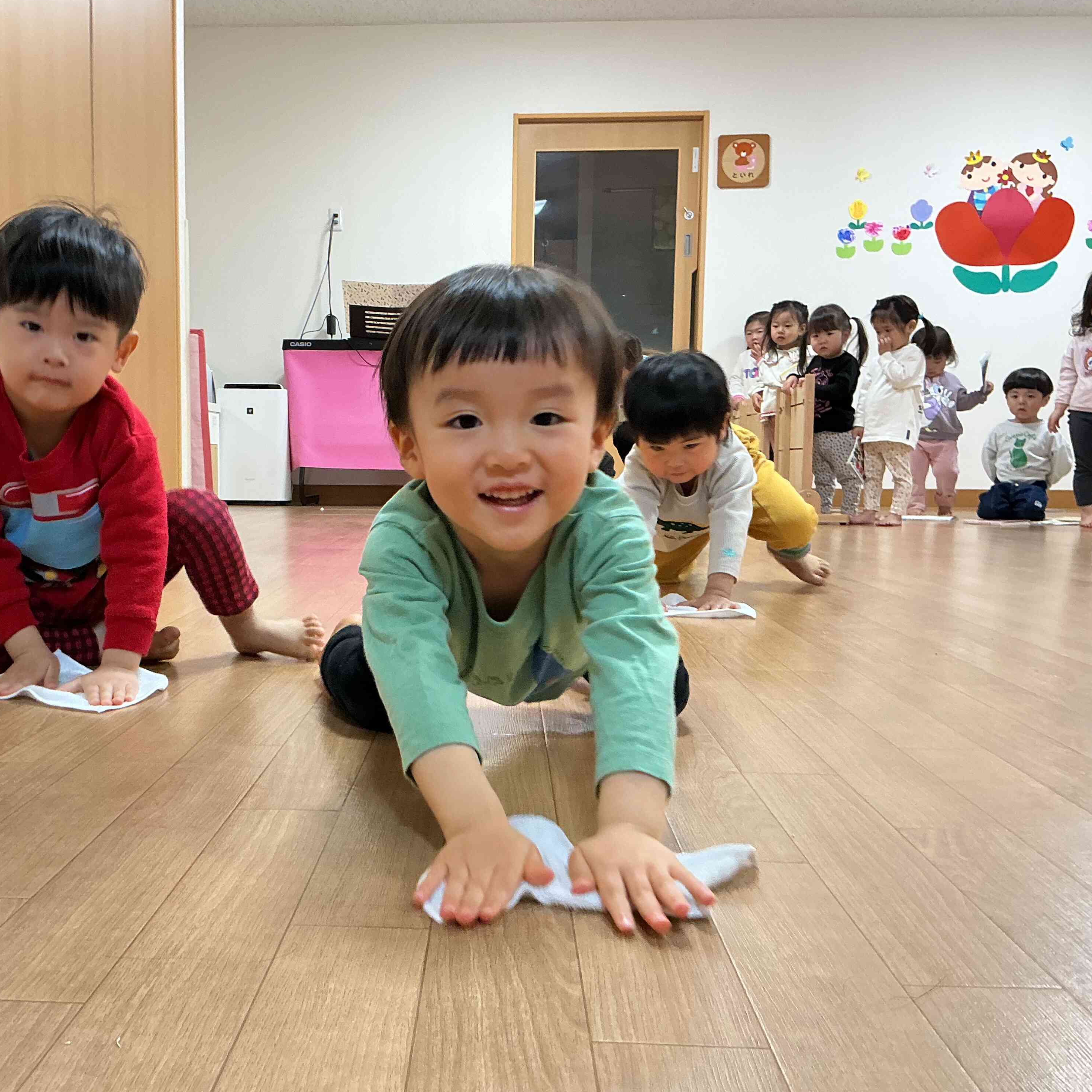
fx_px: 1249
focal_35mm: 35
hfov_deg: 46.9
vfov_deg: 47.2
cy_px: 554
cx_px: 422
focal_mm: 3
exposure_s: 1/50
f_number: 1.8
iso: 64
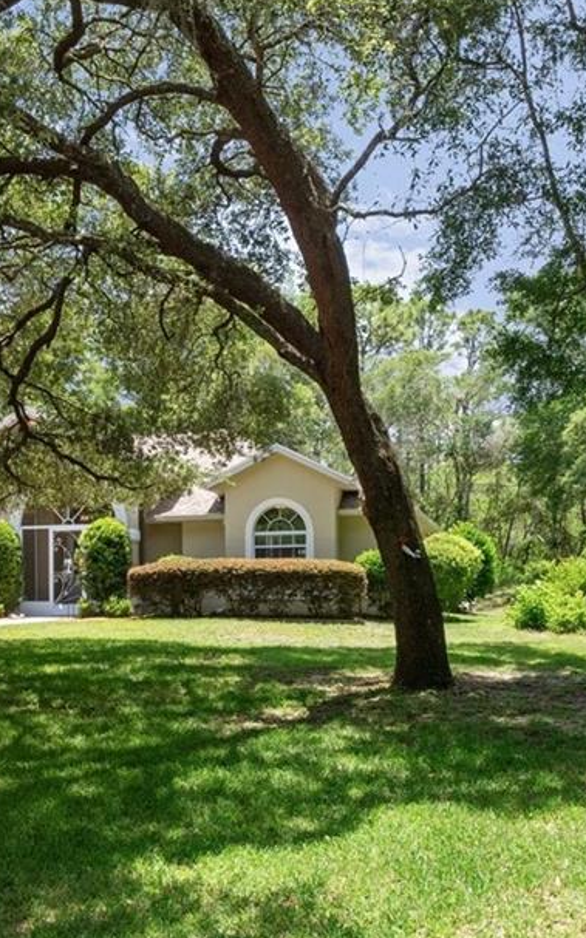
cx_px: 206
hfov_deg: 28.8
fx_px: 1134
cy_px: 606
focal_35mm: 44
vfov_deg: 44.5
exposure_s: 1/90
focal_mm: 11
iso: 320
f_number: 8
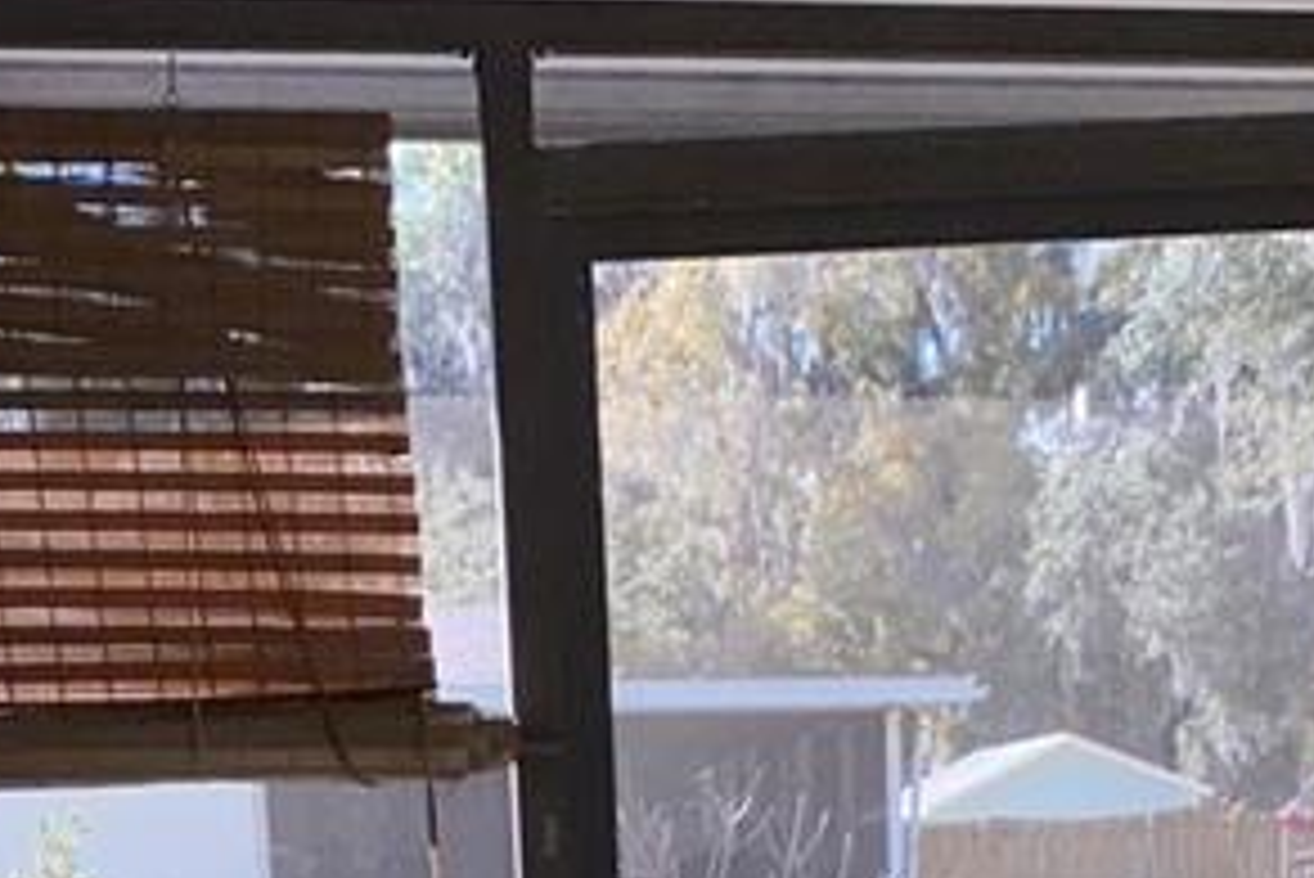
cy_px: 1950
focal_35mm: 111
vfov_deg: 10.9
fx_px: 4053
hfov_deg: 18.4
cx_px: 513
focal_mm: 4.25
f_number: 1.8
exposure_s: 1/724
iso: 32
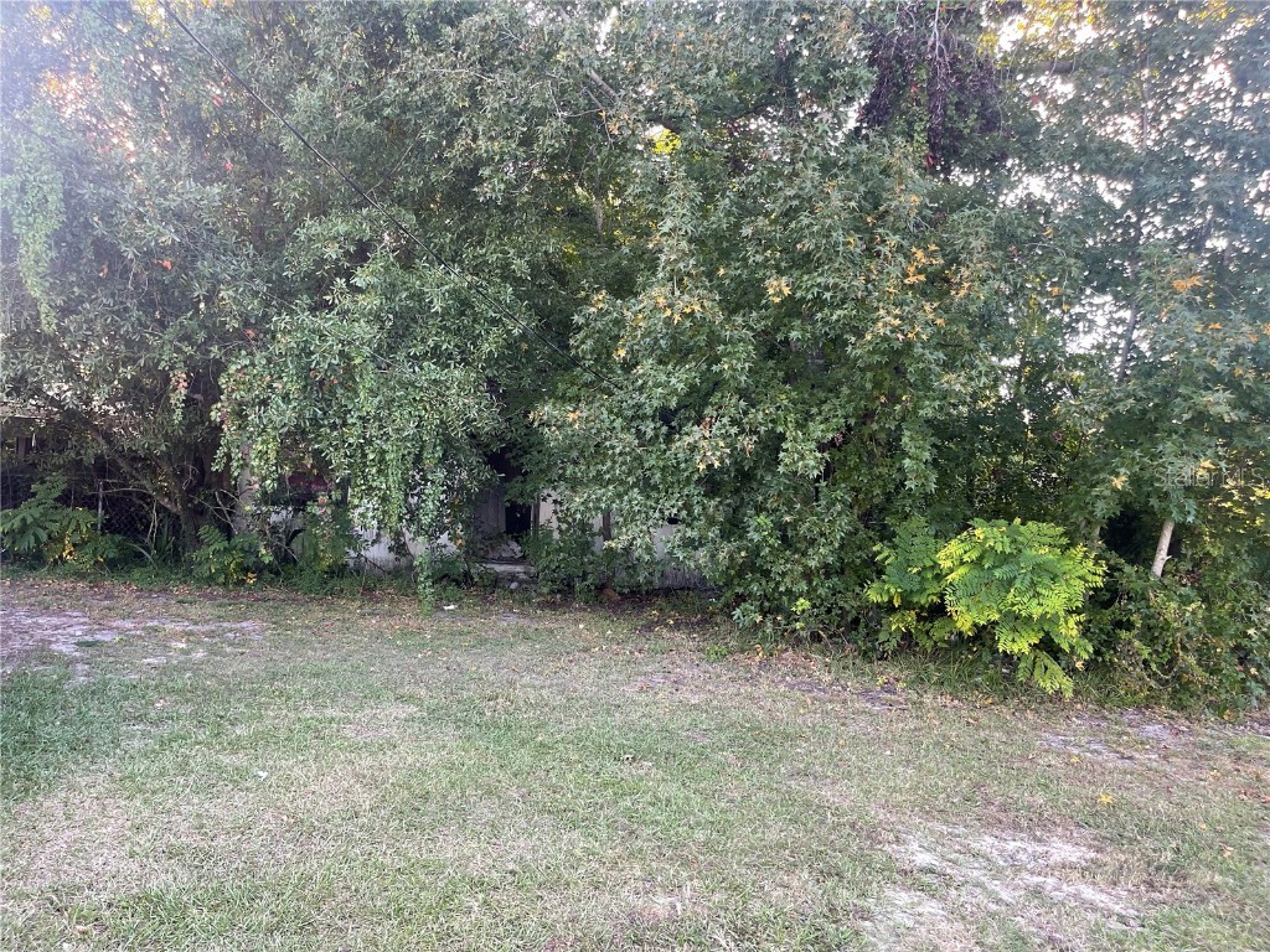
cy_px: 476
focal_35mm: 26
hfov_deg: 67.3
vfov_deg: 53.1
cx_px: 635
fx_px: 954
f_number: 1.6
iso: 80
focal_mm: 5.1
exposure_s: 1/121
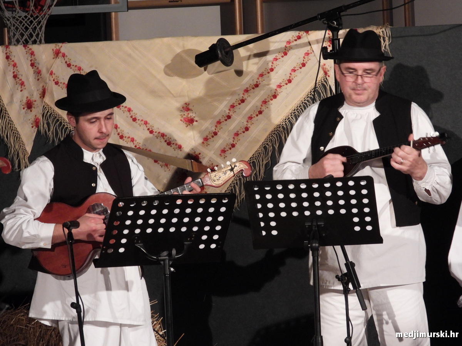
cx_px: 231
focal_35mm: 215
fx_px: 2869
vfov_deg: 6.9
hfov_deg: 9.2
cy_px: 173
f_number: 4.5
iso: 800
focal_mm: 38.6
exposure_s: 1/15
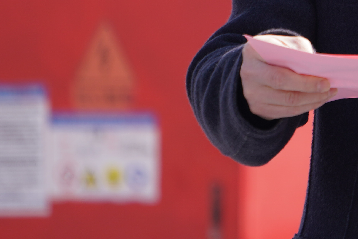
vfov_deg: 1.8
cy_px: -116
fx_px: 7617
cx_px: 549
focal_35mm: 766
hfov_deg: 2.7
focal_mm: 194
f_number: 5.6
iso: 125
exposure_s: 1/250
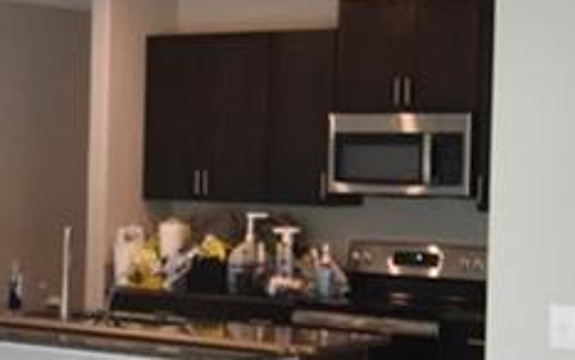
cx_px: -126
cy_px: 163
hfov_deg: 18.7
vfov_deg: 12.5
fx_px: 1647
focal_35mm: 105
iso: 800
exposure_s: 1/250
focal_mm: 10
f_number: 3.5
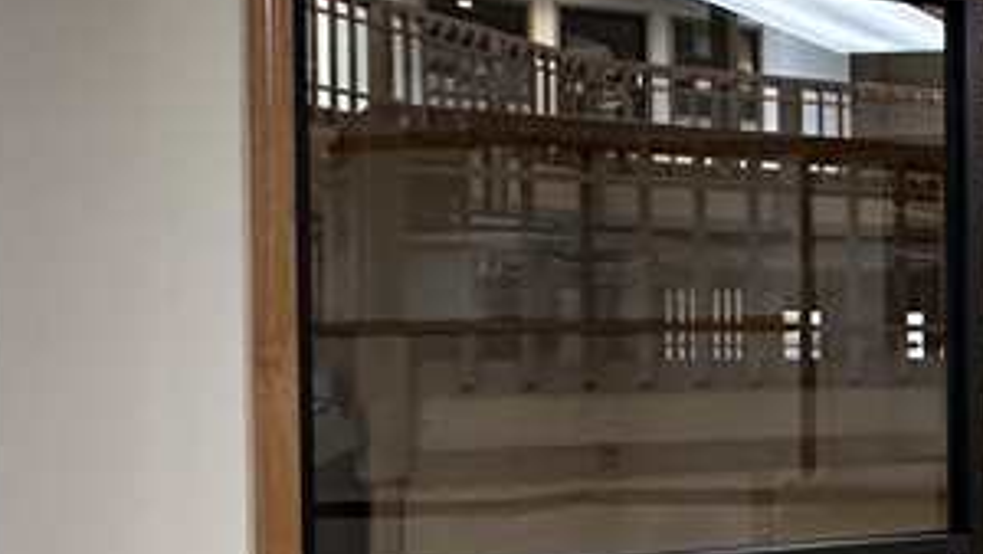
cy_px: 367
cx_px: 1471
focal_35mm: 65
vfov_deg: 18.5
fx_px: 1695
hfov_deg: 24.9
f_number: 2.2
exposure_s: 1/60
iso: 320
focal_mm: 2.22
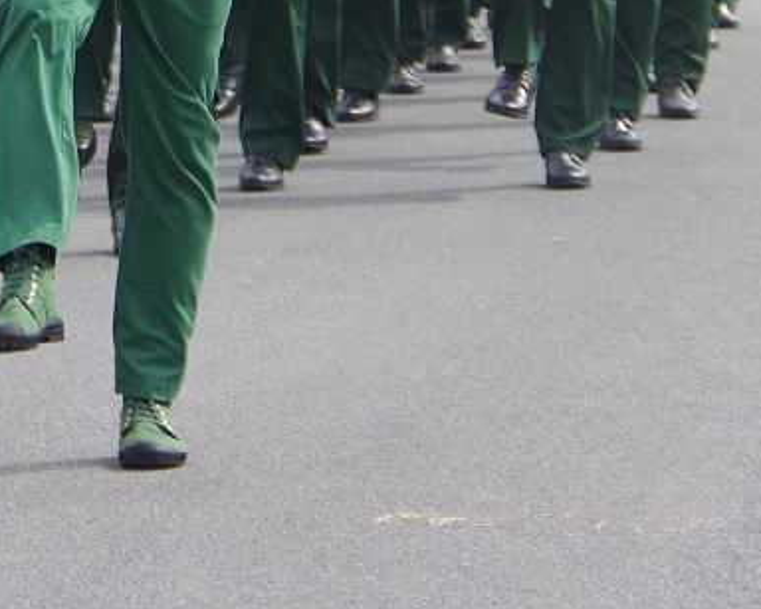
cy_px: -244
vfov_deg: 3.9
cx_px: -232
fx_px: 8917
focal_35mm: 396
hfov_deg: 4.9
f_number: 4.5
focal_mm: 60
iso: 200
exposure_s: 1/500
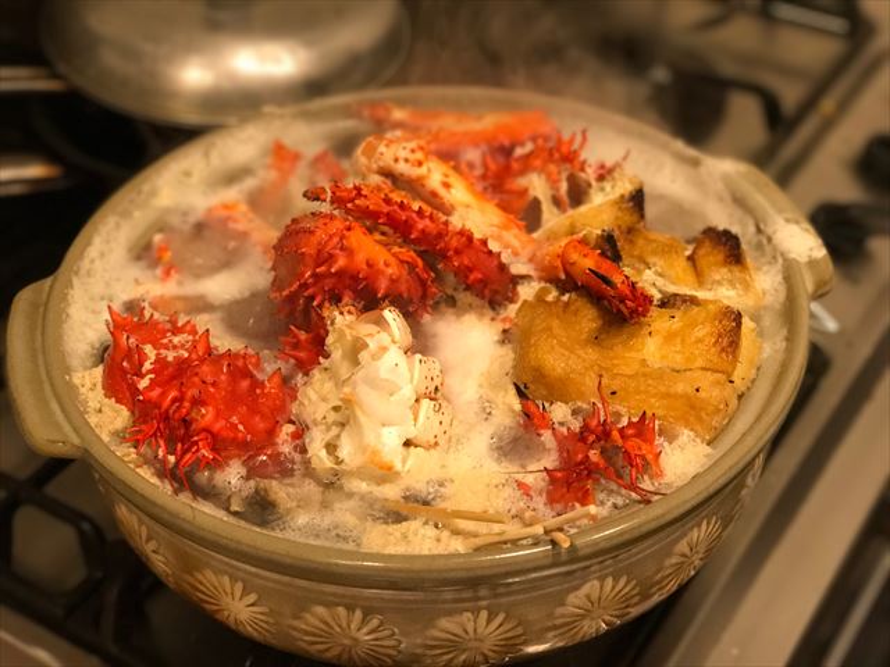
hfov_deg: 33.8
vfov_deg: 25.7
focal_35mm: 57
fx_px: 1466
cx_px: 445
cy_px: 334
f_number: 2.8
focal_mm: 6.6
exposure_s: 1/60
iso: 320
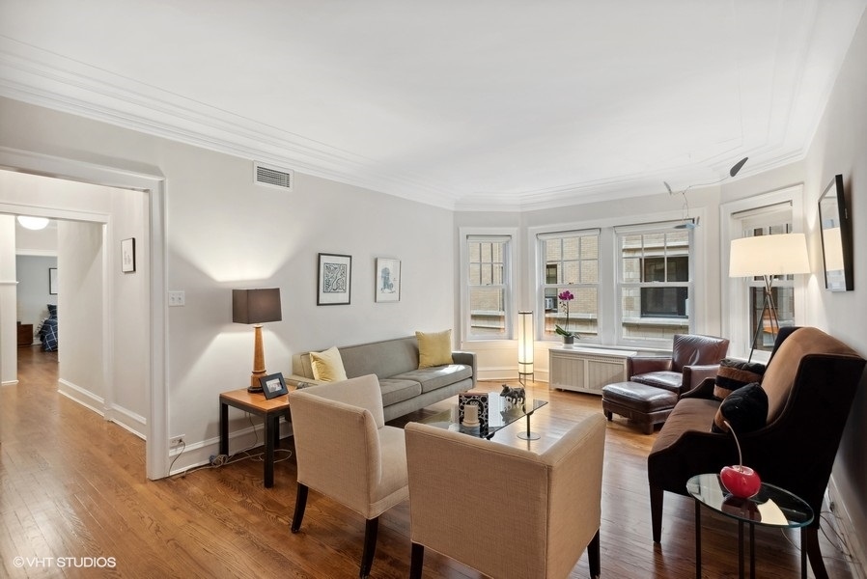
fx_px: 410
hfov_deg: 93.2
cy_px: 290
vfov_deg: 70.5
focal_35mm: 17
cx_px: 434
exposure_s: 1/10
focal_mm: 17
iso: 1250
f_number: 8
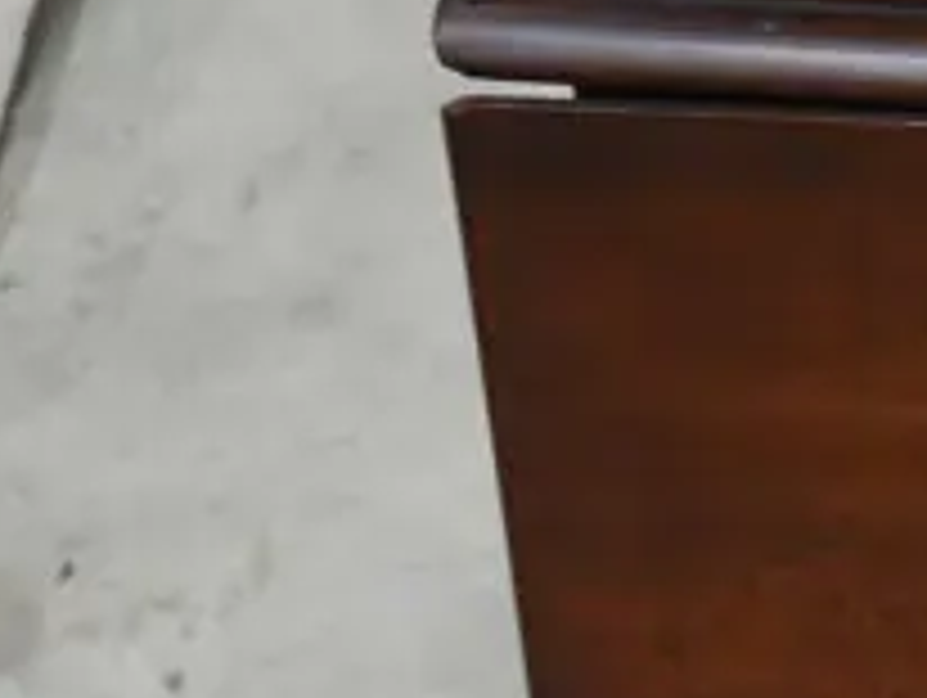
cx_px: 2115
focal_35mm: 248
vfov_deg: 6.0
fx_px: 6649
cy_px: 795
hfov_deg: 7.5
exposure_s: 1/60
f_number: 5.3
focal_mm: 25
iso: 800
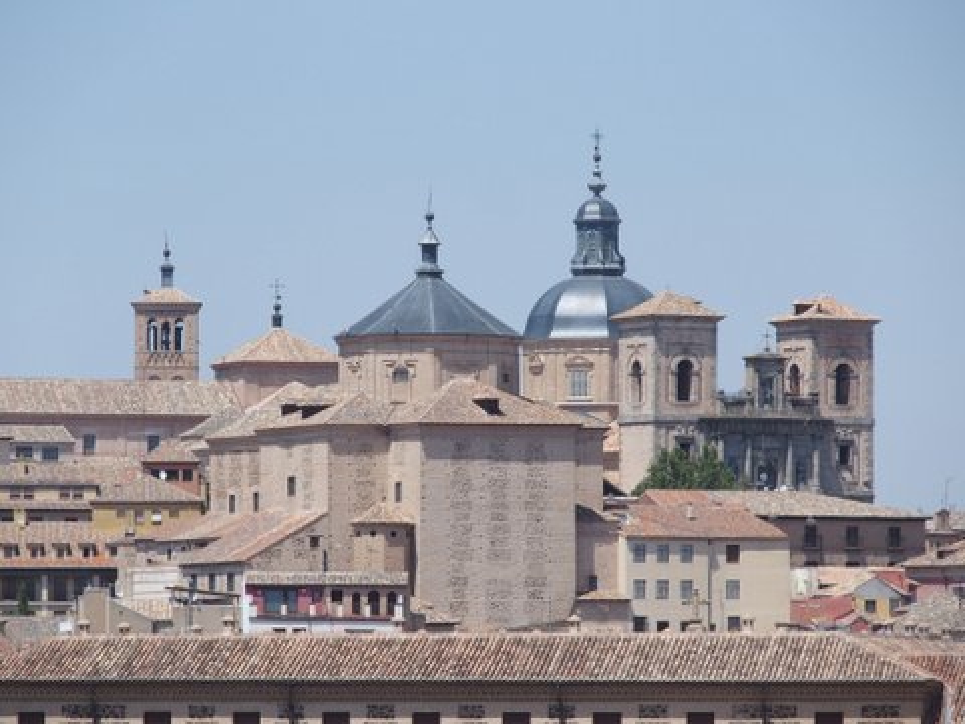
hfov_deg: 6.6
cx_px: 482
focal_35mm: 300
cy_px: 362
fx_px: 8363
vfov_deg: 5.0
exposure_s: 1/800
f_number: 4.5
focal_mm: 64.3
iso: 100
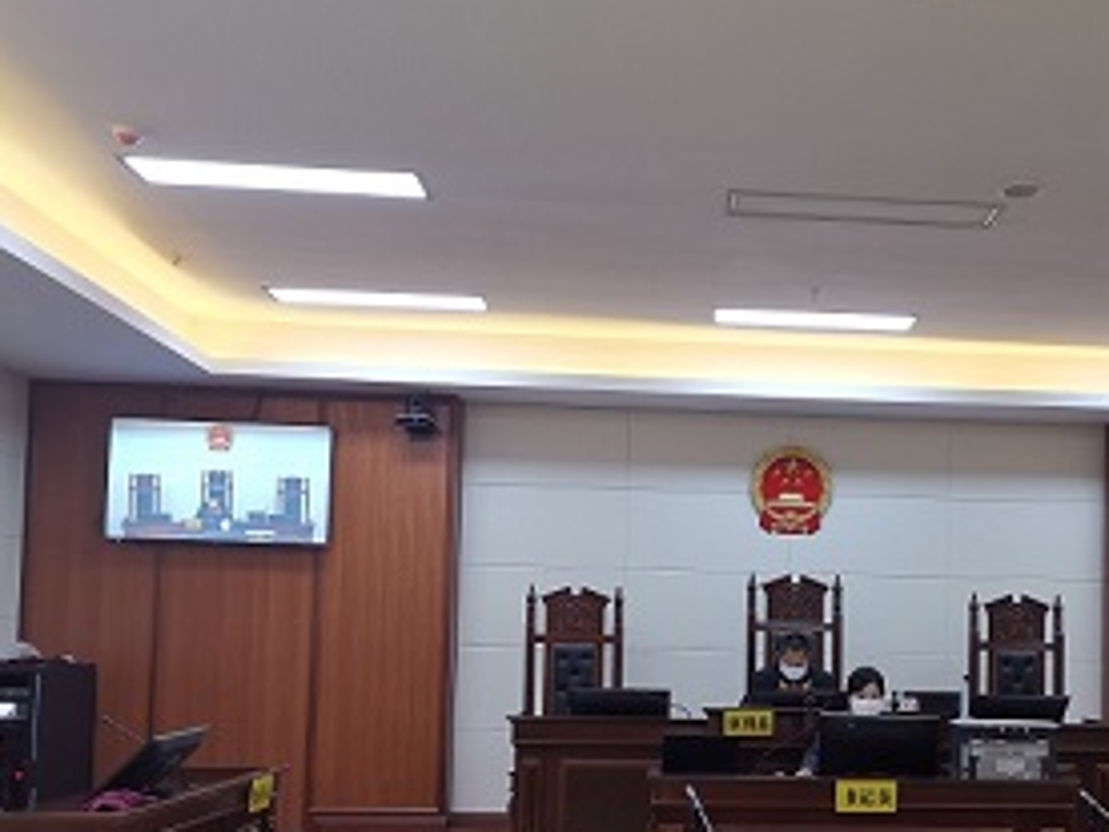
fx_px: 1410
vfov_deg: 32.4
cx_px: 812
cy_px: 589
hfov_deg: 41.8
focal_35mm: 44
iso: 200
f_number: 1.8
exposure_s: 1/100
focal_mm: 4.75
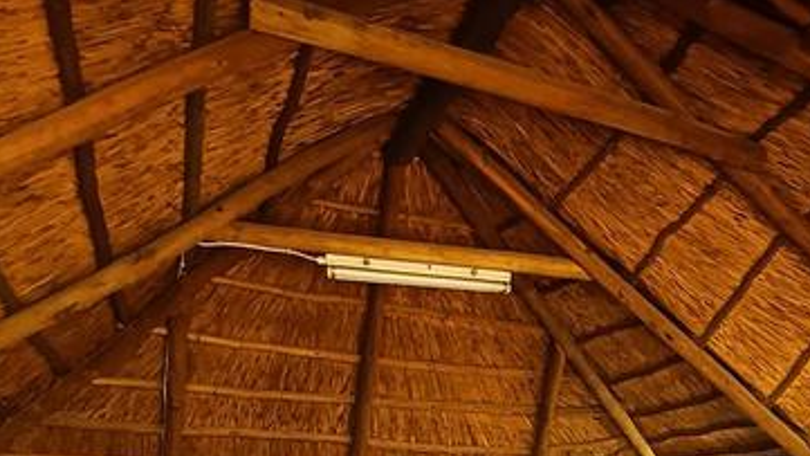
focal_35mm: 41
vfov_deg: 25.0
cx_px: 570
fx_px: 881
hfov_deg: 48.2
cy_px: 598
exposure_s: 1/50
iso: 300
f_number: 2.2
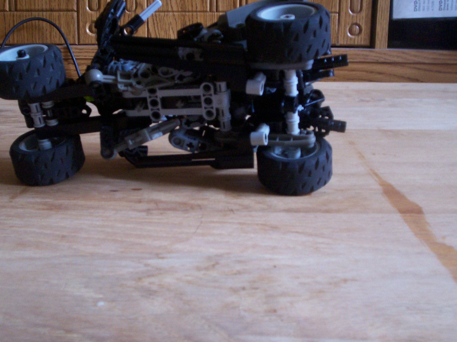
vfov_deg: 32.1
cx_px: 202
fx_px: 594
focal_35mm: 45
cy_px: 149
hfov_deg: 42.0
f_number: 4.5
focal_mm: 5.9
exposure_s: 1/9.04
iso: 140
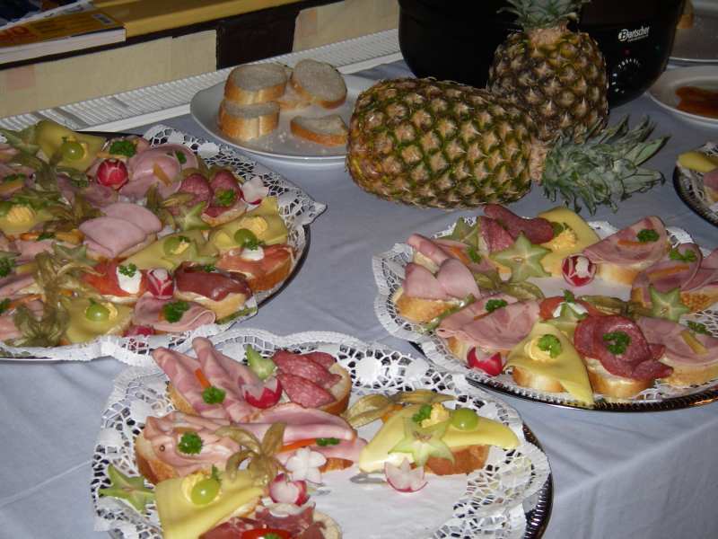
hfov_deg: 27.0
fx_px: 1493
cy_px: 270
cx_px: 359
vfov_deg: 20.4
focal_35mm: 72
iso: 160
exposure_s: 1/60
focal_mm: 11.9
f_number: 3.8
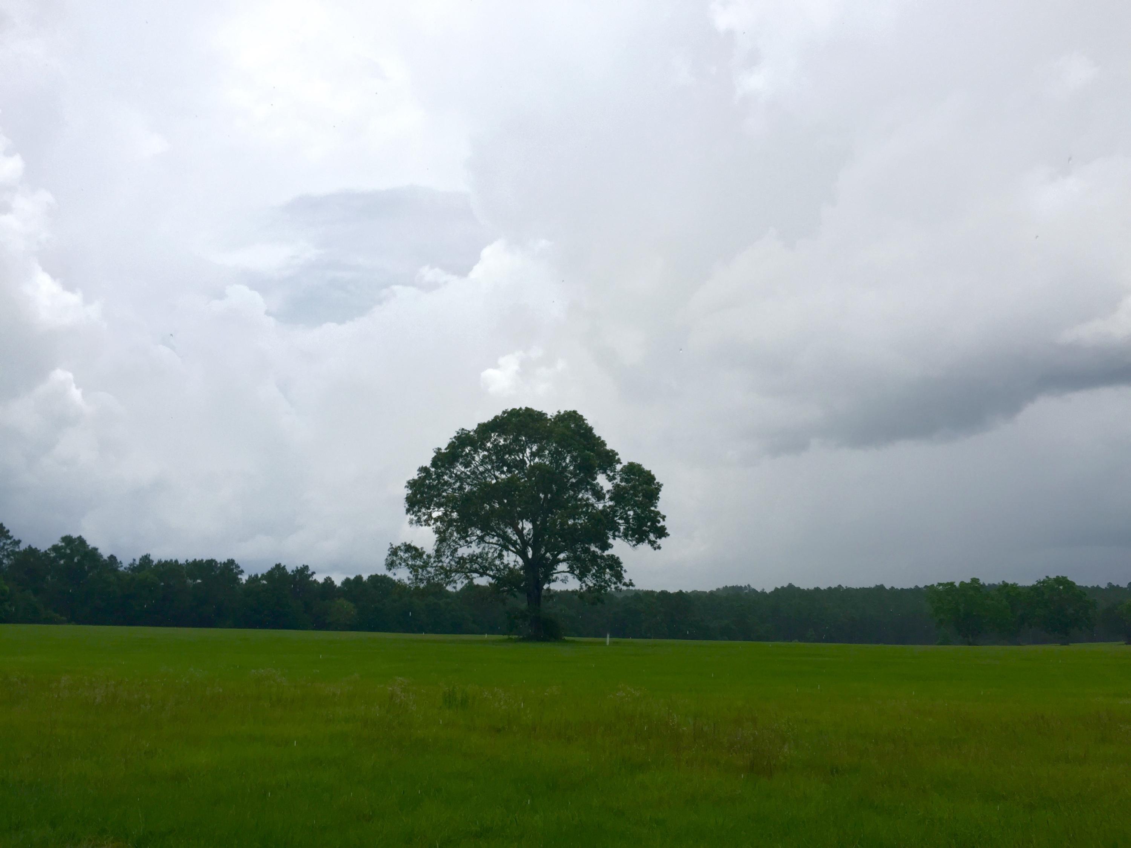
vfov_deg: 48.2
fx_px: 948
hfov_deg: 61.7
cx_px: 566
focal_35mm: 29
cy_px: 424
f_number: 2.2
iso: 32
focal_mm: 4.15
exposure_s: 1/1582
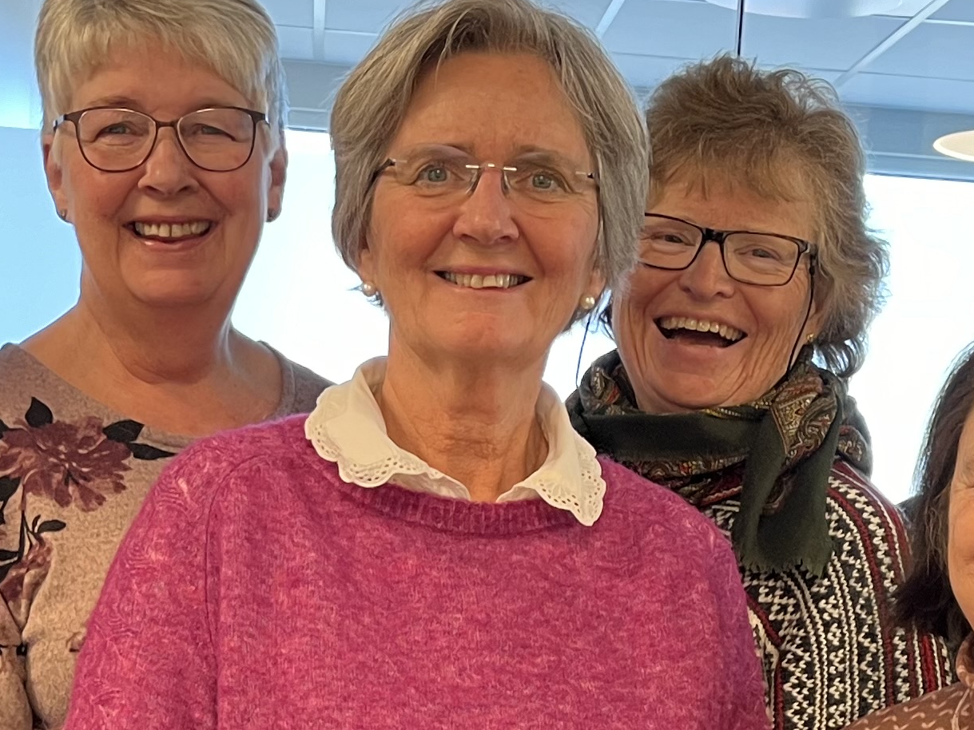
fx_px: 2420
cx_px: 491
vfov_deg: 16.4
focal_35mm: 86
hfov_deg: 22.8
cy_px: 891
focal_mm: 5.1
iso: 100
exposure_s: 1/50
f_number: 1.6
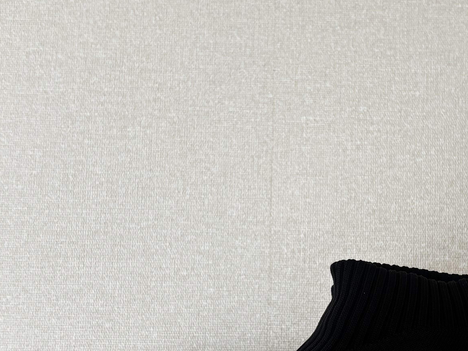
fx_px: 865
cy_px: 235
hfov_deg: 29.9
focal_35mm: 64
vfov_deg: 22.8
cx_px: 340
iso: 40
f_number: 1.6
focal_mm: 5.96
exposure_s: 1/121
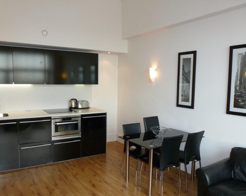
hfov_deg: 62.2
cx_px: 118
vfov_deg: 51.5
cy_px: 104
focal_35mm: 28
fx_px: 204
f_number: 3.3
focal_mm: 4.3
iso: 250
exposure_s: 1/60
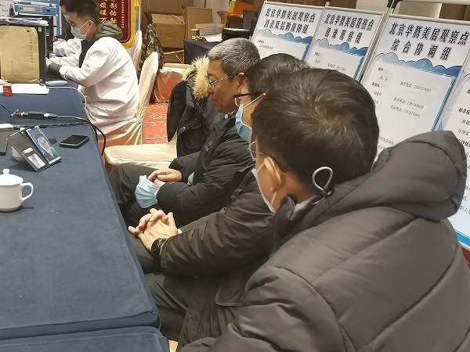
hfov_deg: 42.9
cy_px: 176
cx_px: 235
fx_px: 597
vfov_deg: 32.9
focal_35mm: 44
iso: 320
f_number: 1.8
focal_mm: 5.4
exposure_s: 1/50
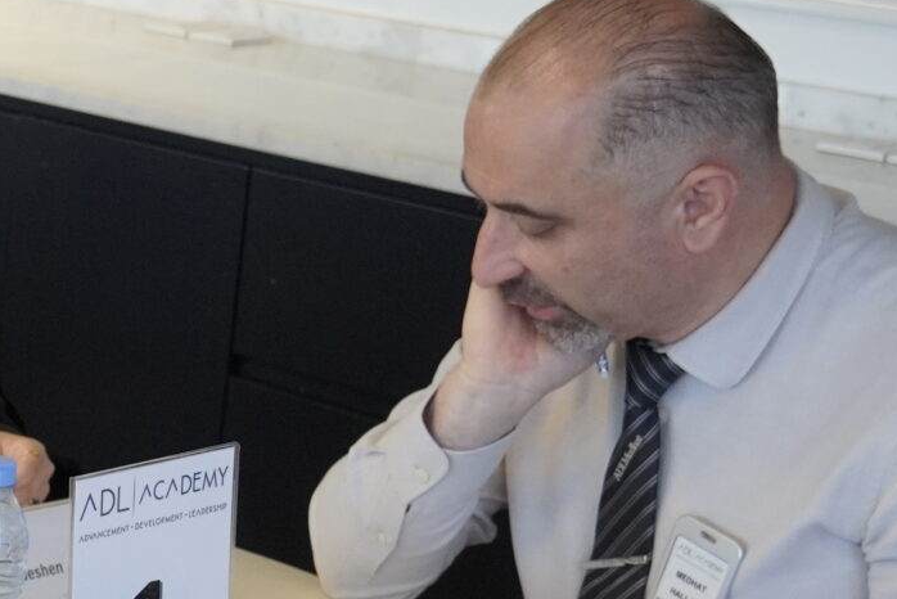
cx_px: -599
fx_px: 3016
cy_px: 688
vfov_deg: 11.2
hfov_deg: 15.1
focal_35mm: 121
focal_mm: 22
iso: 1000
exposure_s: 1/160
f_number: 4
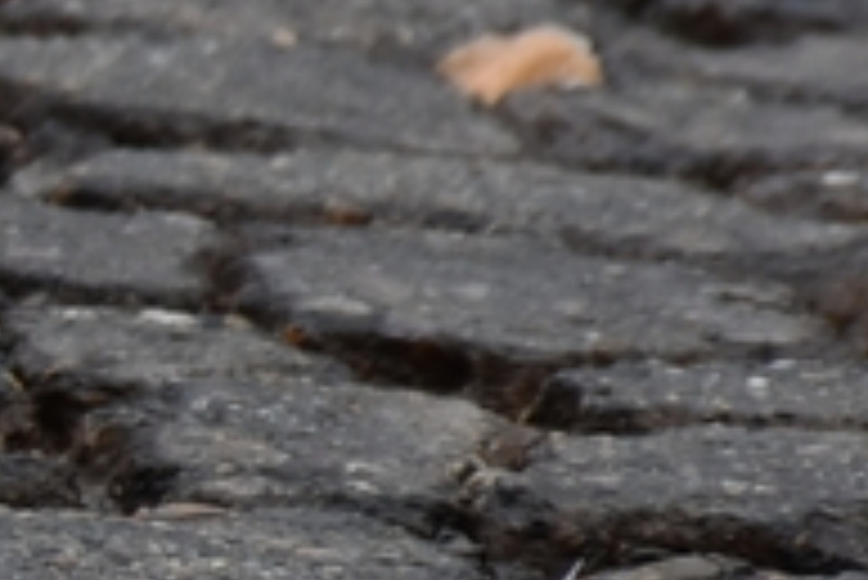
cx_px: -1421
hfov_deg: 1.6
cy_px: 337
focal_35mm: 1303
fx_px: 31439
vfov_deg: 1.1
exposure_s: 1/500
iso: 320
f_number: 5.6
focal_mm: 140
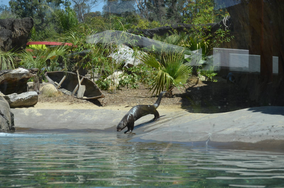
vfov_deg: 16.5
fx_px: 650
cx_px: 142
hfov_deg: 24.7
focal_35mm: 82
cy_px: 94
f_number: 8
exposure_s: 1/250
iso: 125
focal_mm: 55
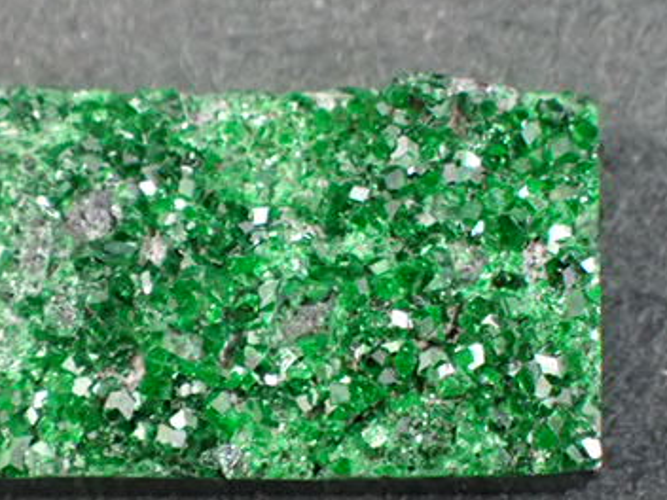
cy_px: 295
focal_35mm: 182
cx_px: 256
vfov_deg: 8.2
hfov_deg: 10.9
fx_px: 3507
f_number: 4.9
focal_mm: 18
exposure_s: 1/160
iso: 800
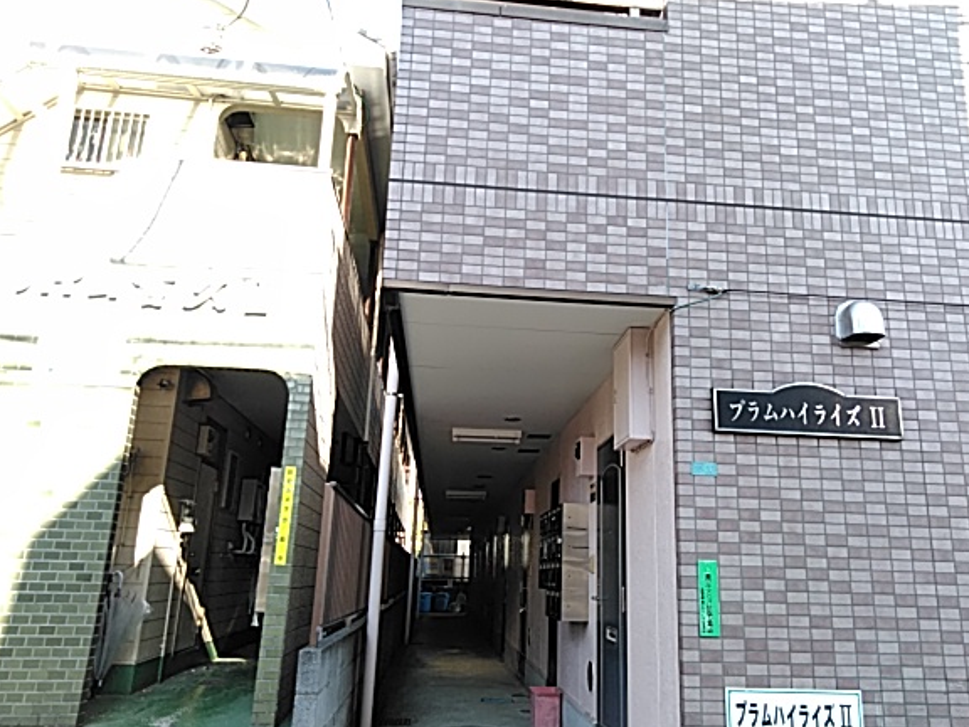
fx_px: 840
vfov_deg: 46.8
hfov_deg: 59.8
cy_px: 357
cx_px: 532
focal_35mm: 30
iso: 60
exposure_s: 1/136
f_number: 2.2
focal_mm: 3.46
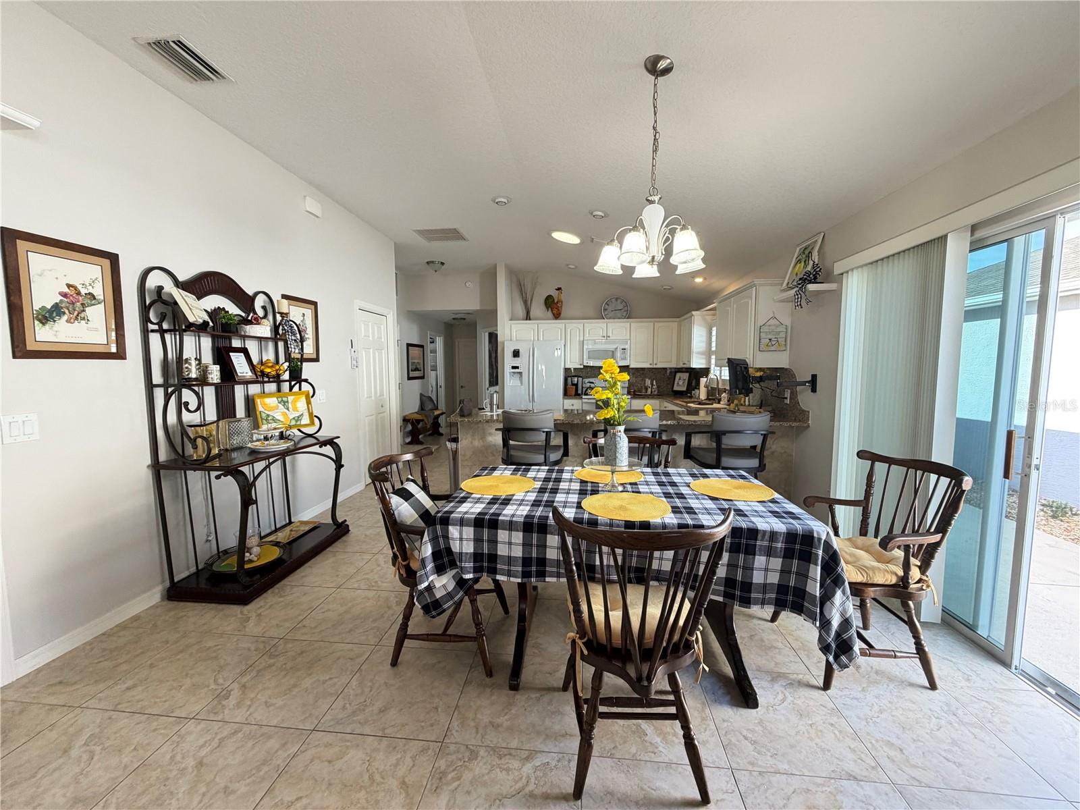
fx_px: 437
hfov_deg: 102.1
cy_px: 405
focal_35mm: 14
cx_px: 540
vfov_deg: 85.7
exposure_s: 1/60
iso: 200
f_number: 2.2
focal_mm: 2.22
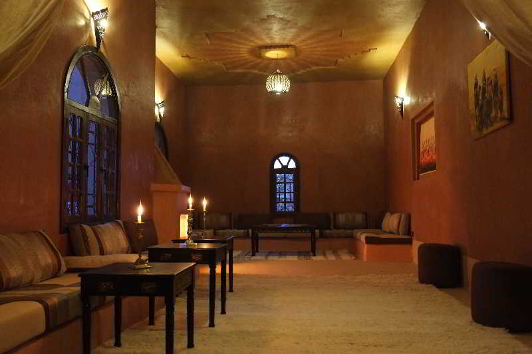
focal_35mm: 32
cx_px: 266
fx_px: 473
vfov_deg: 41.1
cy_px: 177
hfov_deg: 58.7
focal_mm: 21.4
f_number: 3.2
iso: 3200
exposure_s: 1/20
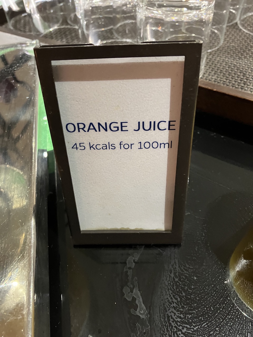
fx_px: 273
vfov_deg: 63.4
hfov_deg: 49.7
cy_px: 168
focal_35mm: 28
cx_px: 126
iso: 400
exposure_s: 1/33
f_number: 1.8
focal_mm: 3.99
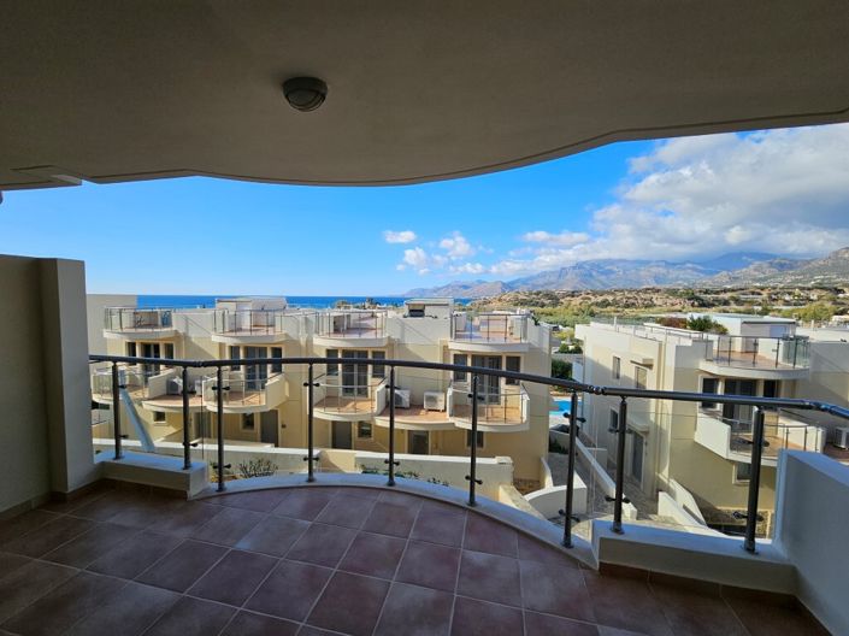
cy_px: 318
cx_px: 424
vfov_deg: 89.9
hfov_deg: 106.2
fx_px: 319
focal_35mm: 13
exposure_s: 1/1663
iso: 50
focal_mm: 2.2
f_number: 2.2
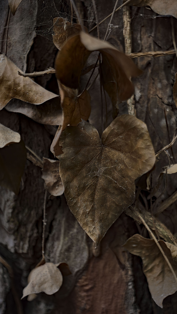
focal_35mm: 53
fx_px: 442
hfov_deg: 22.6
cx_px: 98
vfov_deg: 39.2
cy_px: 155
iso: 100
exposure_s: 1/80
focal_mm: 50
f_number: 2.8
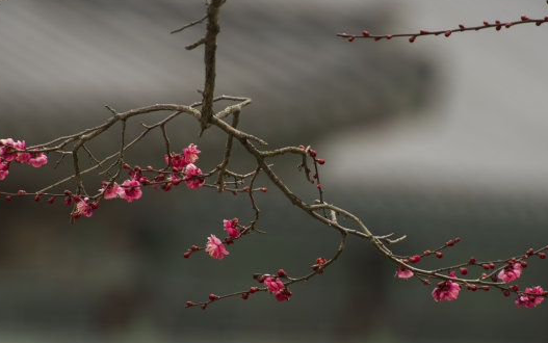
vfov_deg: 2.8
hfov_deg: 4.4
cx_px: 269
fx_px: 7068
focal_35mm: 473
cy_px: 188
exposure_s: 1/50
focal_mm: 400
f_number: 7.1
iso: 250
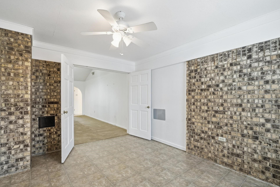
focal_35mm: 16
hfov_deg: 96.7
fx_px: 124
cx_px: 139
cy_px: 98
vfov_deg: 73.7
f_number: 8
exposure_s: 1/80
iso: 640
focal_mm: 10
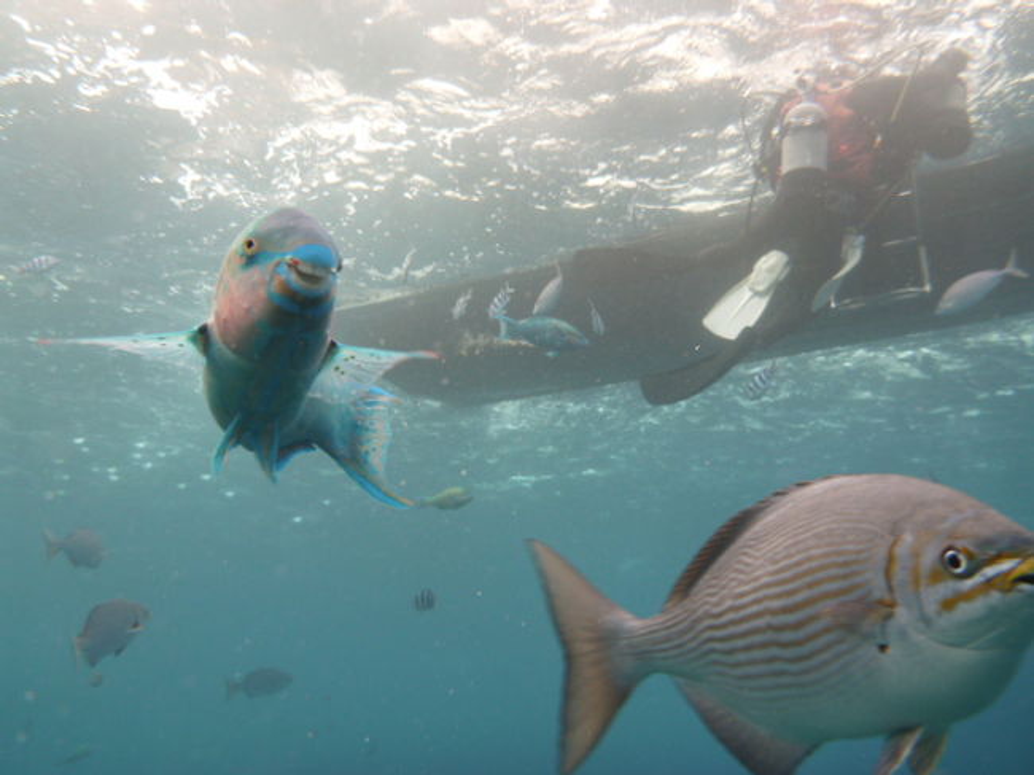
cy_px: 388
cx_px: 517
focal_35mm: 28
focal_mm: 4.9
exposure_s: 1/100
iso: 100
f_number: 3.3
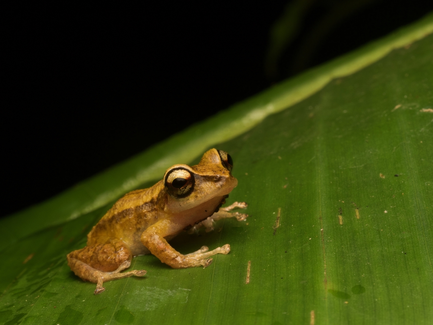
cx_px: 216
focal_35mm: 120
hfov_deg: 16.4
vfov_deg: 12.3
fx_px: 1501
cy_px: 162
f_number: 16
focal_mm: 60
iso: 400
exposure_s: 1/60
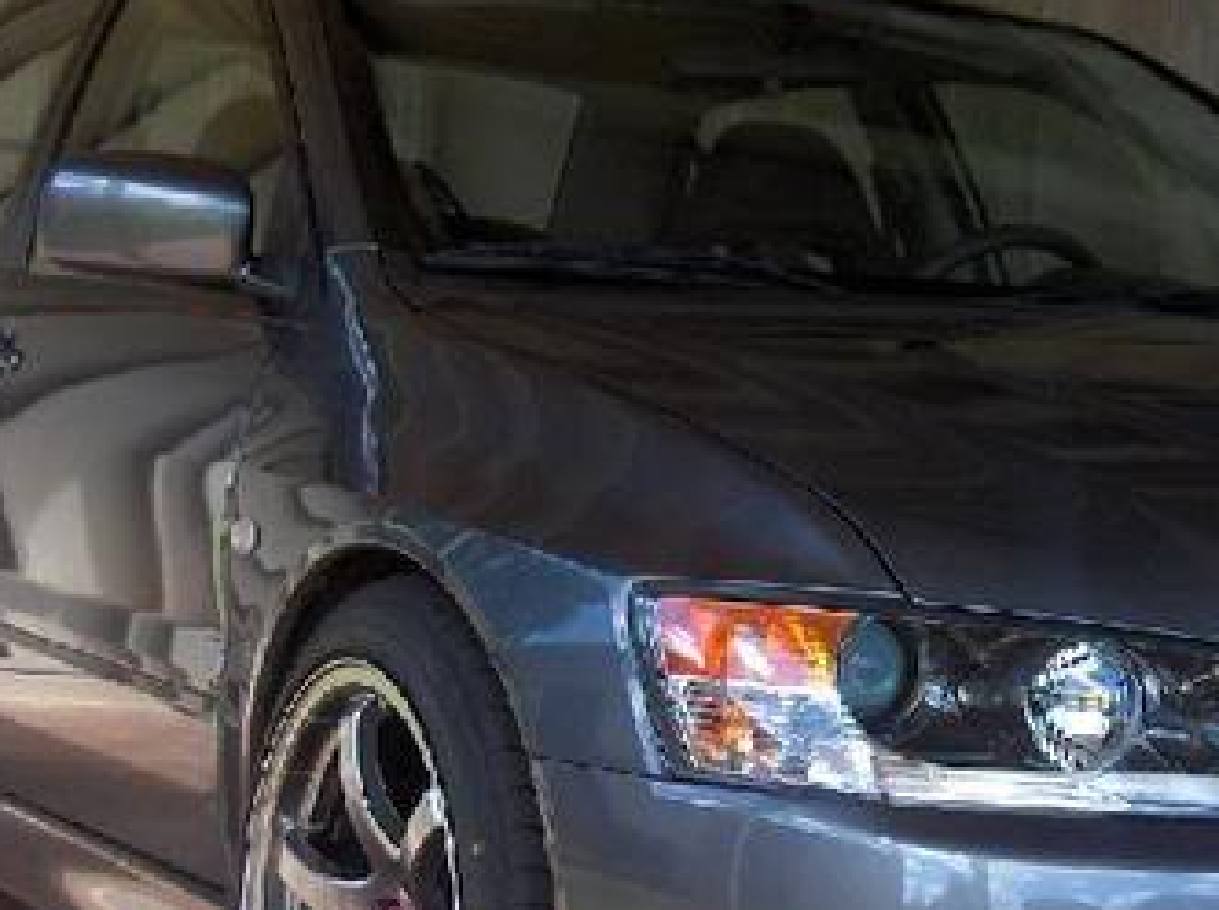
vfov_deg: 15.7
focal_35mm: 94
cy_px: 532
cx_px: 896
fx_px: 3305
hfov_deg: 20.7
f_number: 2.8
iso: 100
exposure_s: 1/159
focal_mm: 8
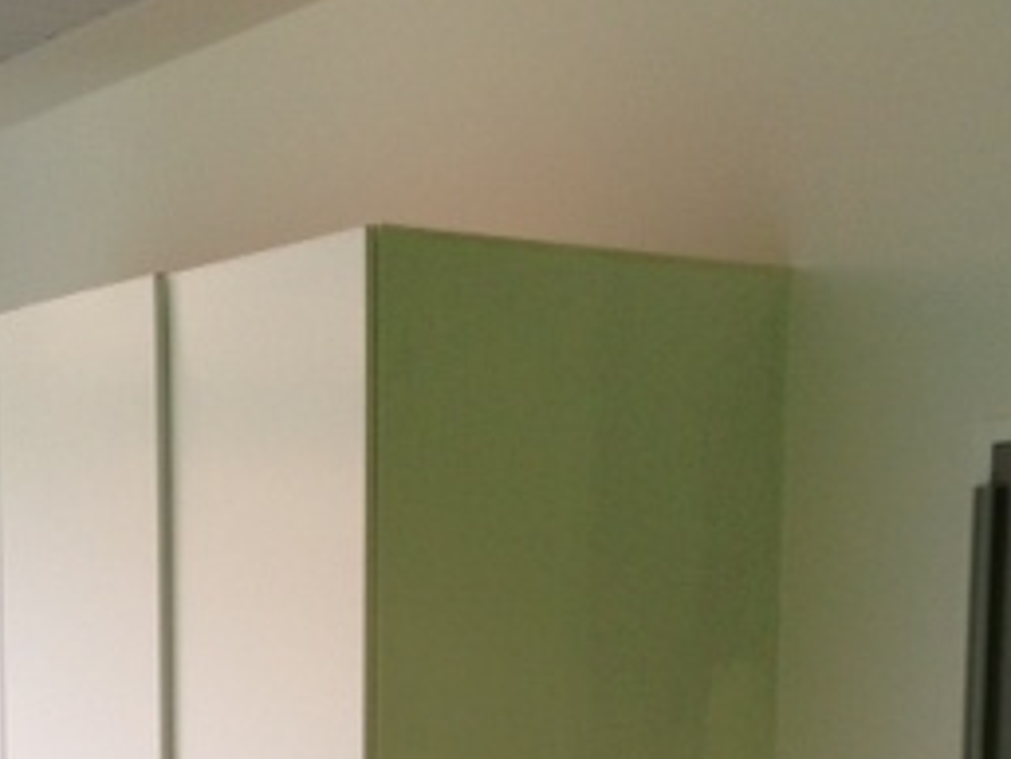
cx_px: 334
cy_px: 908
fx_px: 2542
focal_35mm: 87
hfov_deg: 22.4
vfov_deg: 16.3
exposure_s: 1/60
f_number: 2.4
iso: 80
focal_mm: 4.28
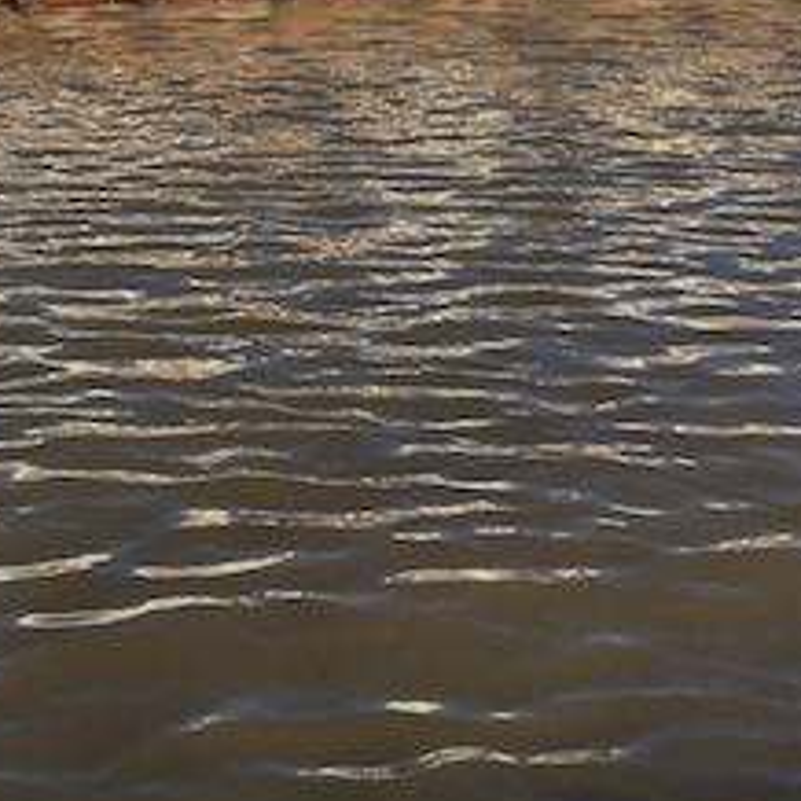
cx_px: -55
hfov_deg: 17.9
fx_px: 2461
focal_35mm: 94
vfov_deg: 17.8
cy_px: -99
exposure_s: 1/1637
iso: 25
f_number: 2.2
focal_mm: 4.15
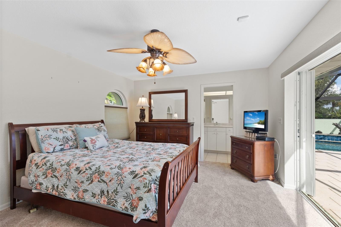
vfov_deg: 77.3
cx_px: 170
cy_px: 114
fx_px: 142
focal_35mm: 15
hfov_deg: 100.4
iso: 125
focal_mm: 10
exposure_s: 1/4
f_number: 9
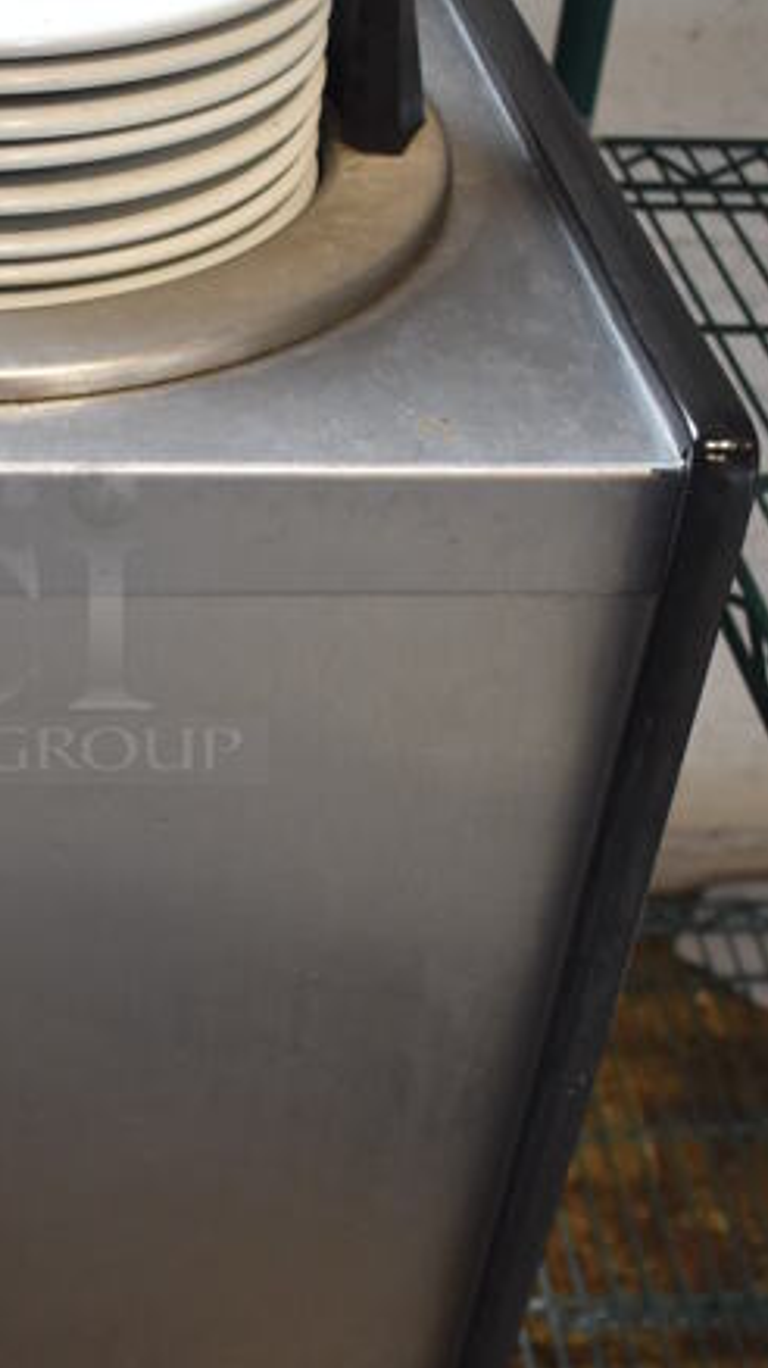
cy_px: 620
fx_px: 2138
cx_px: -78
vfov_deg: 35.4
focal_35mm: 59
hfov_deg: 19.5
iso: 900
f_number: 3.5
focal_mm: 18
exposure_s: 1/125
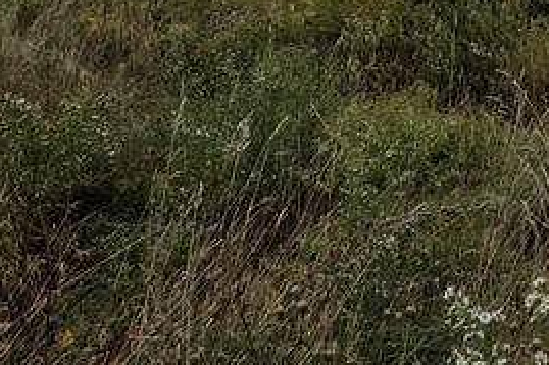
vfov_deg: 14.3
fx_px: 1387
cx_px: 698
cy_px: -141
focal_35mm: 91
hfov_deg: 20.6
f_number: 1.8
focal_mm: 5.4
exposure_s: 1/3318
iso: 80
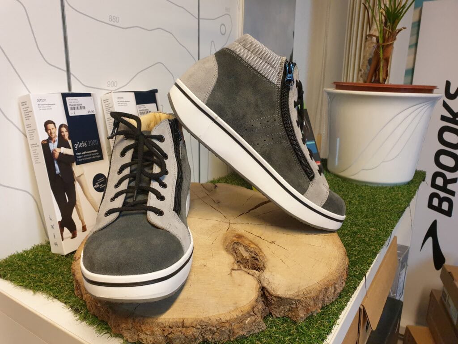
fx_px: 344
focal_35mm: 26
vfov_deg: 53.1
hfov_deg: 67.3
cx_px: 229
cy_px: 172
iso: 250
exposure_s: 1/25
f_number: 2.4
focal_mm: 4.3
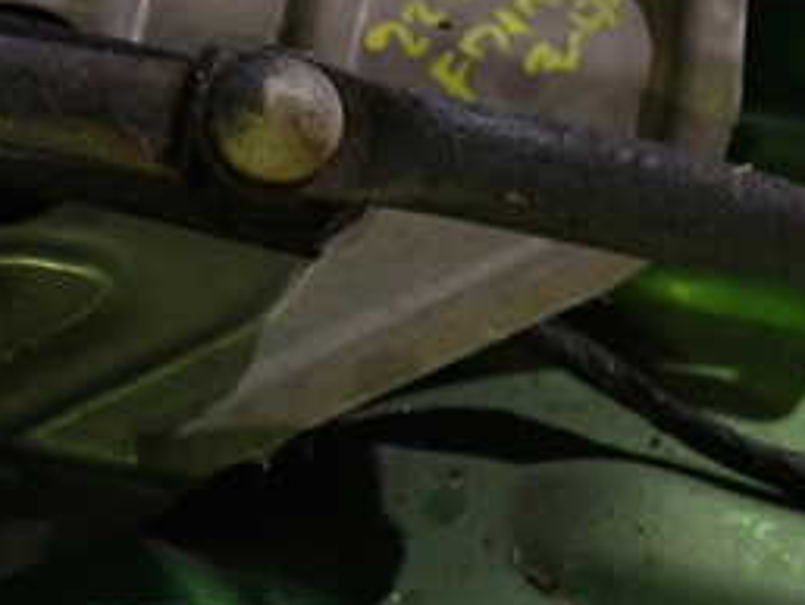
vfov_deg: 20.7
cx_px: 125
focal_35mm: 70
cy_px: 91
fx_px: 1629
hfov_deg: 27.1
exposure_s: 1/30
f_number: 2.3
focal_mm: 5.4
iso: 400
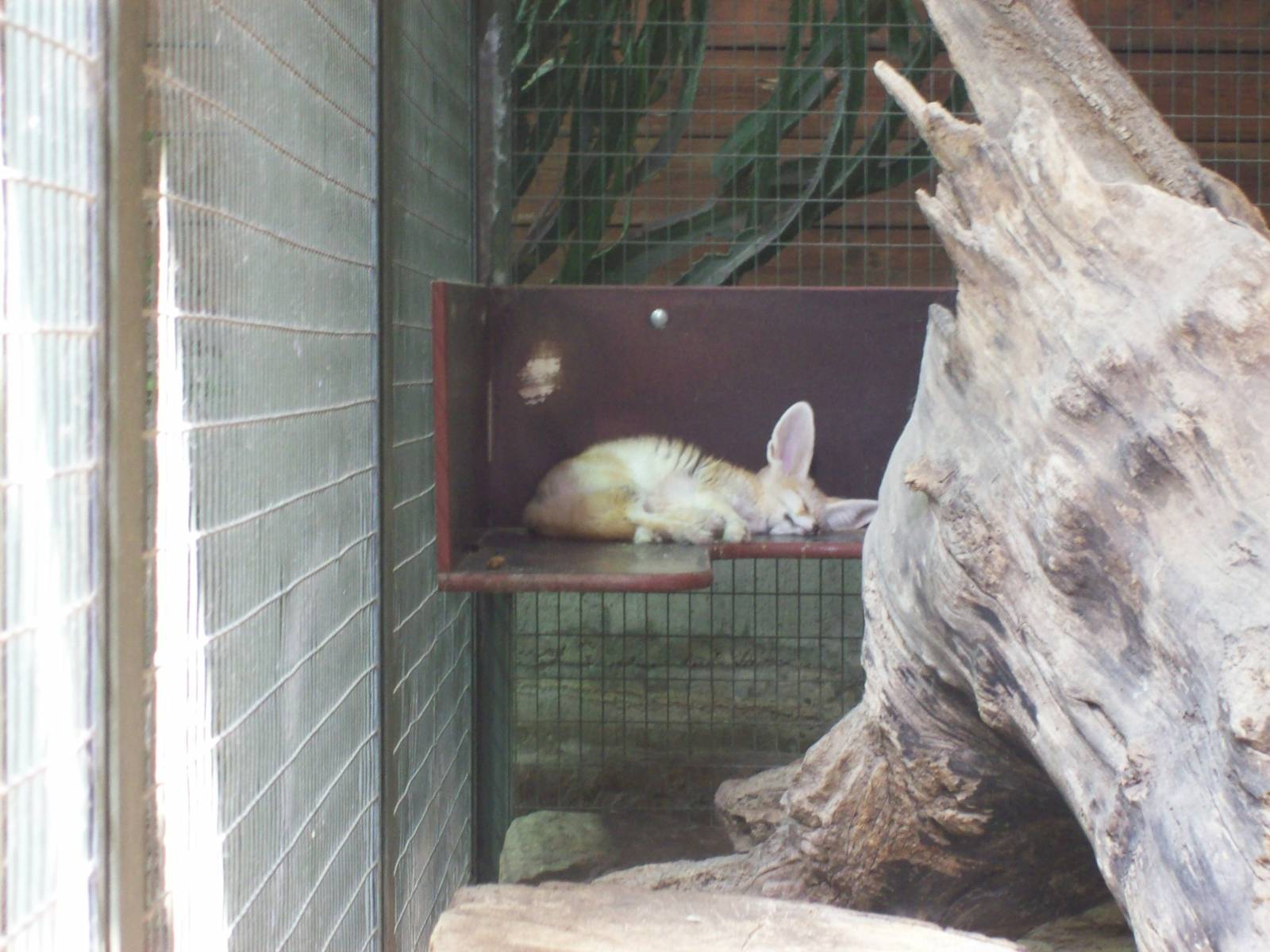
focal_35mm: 108
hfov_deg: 18.2
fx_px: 3962
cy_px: 476
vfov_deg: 13.7
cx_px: 635
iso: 160
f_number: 4.8
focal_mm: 18
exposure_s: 1/8.54
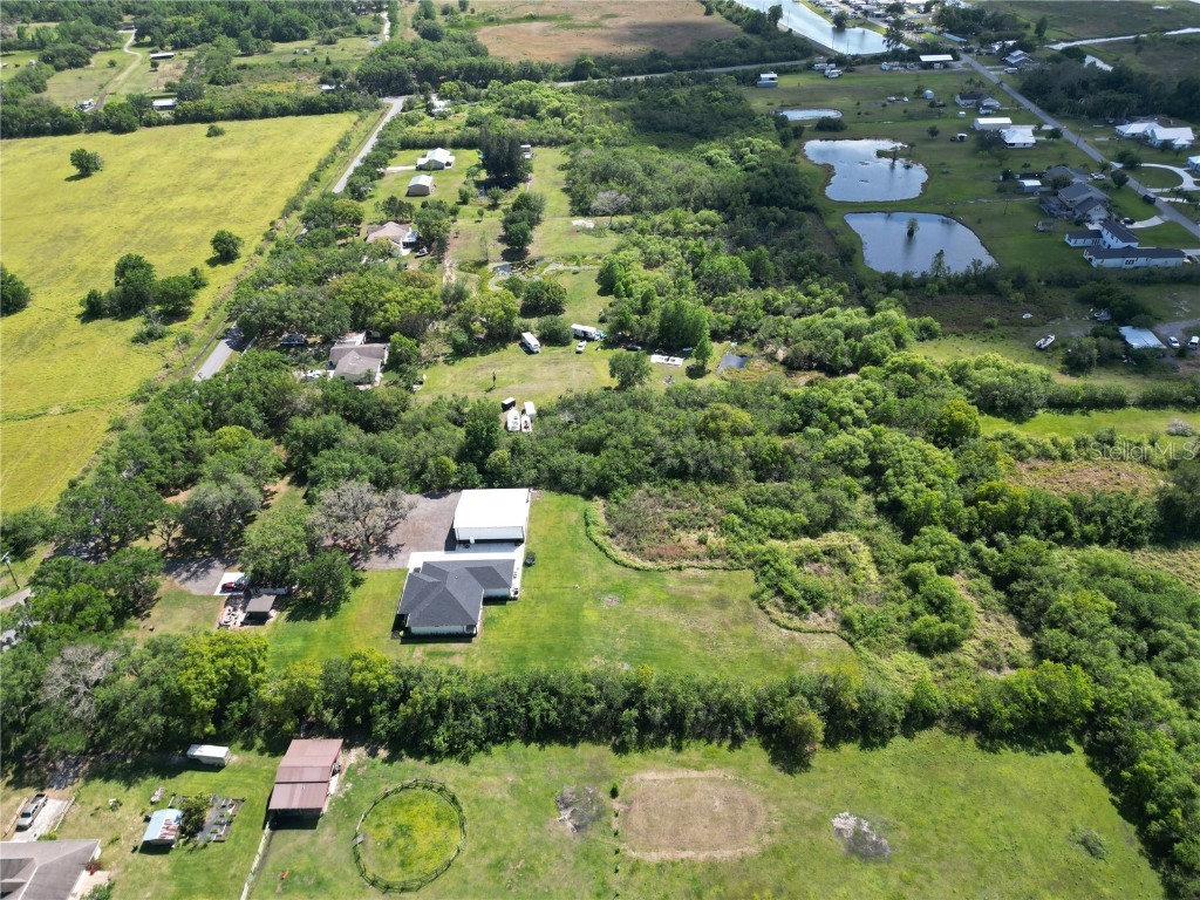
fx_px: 832
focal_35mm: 24
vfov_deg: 56.8
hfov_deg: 71.6
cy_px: 450
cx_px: 600
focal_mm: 6.72
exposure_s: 1/1500
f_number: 1.7
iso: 110
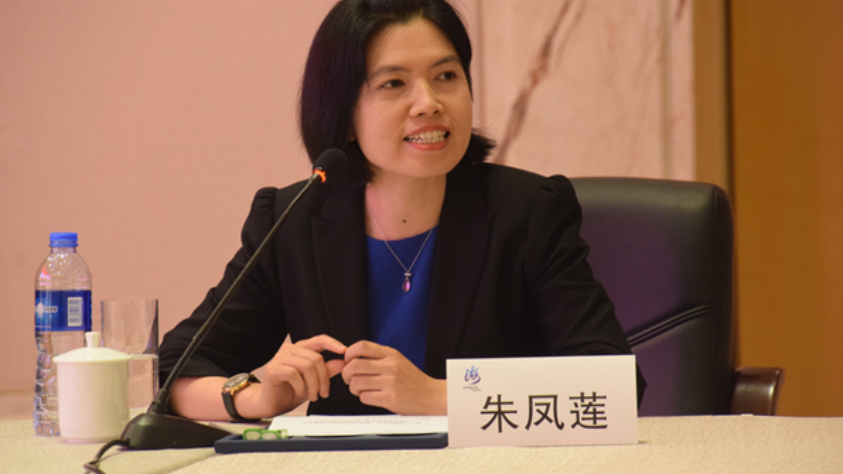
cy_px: 212
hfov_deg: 6.8
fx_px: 7062
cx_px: 420
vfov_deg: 3.8
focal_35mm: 316
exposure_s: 1/30
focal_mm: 200
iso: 1600
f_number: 6.3
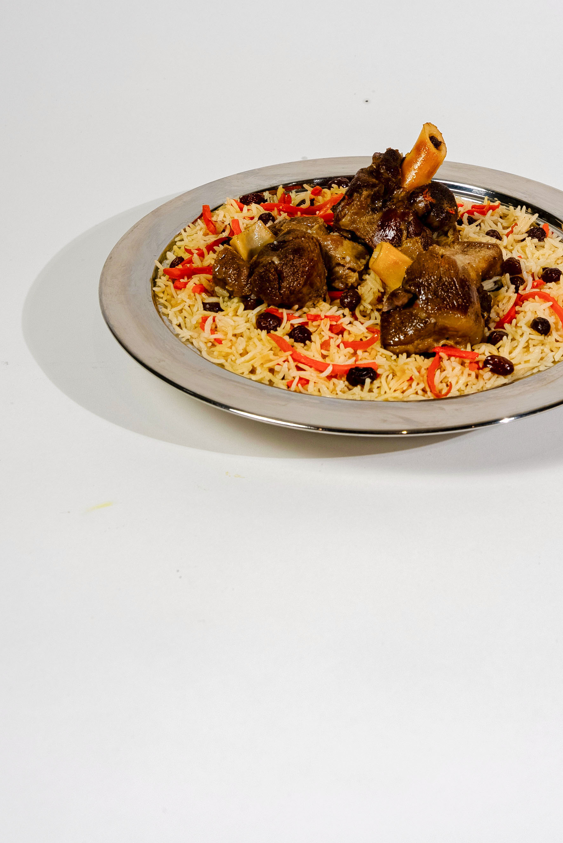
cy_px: 246
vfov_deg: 25.1
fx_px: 1874
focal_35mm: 80
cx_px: 394
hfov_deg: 17.0
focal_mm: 50
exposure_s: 1/100
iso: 640
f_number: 9
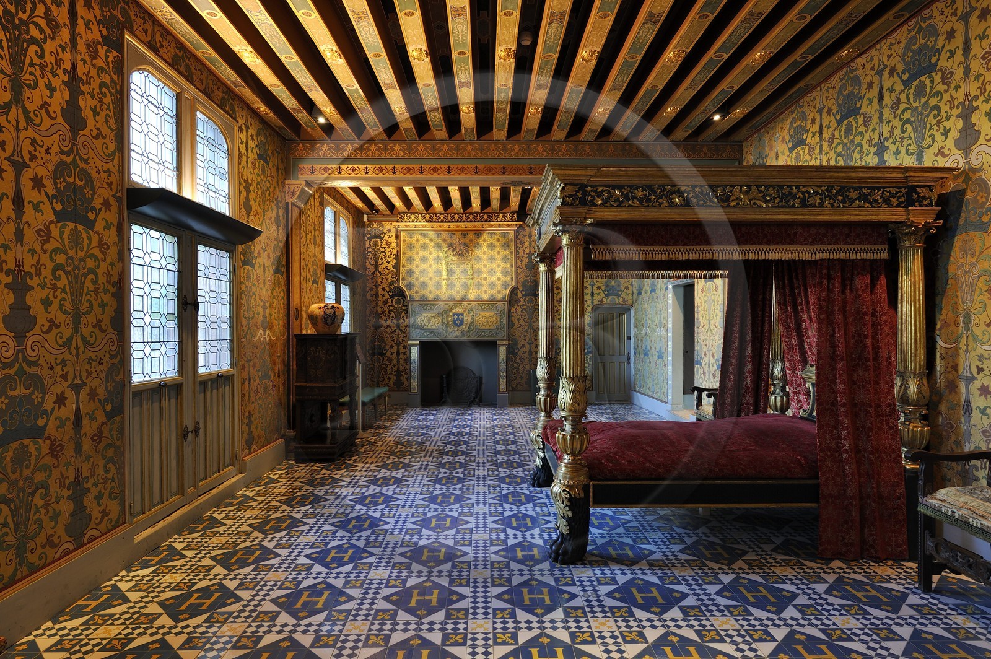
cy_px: 330
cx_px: 496
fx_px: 578
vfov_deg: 59.4
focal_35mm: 21
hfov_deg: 81.3
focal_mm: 21
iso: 200
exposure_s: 1
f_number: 10
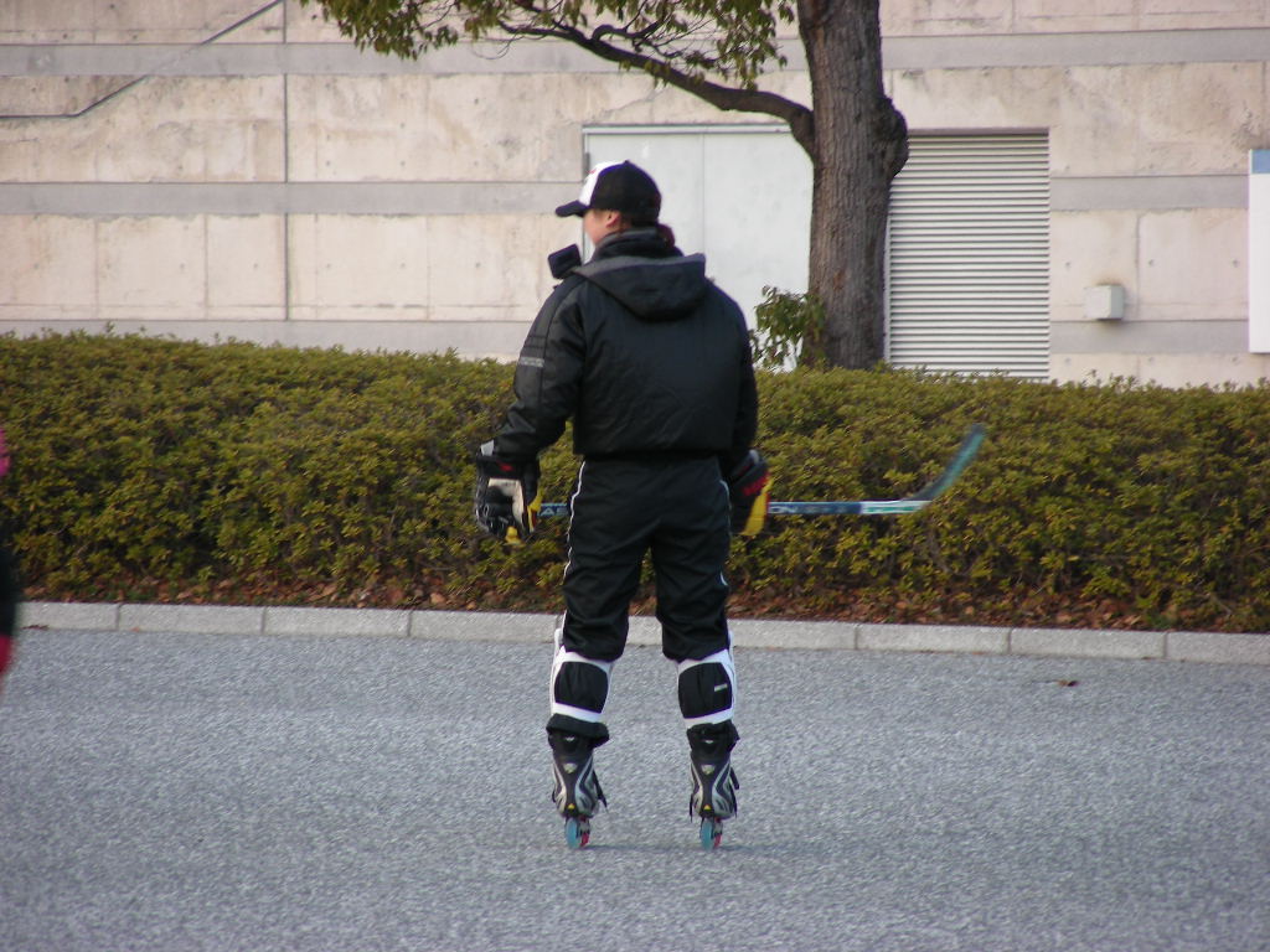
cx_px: 635
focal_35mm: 380
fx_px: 13942
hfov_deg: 5.2
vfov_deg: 3.9
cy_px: 476
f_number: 3.5
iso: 50
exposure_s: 1/63
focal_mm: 63.3
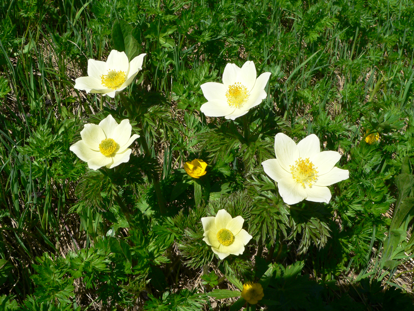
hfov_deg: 51.4
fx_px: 431
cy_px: 156
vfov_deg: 39.7
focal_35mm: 36
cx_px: 207
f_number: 5.6
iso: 100
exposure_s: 1/640
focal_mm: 6
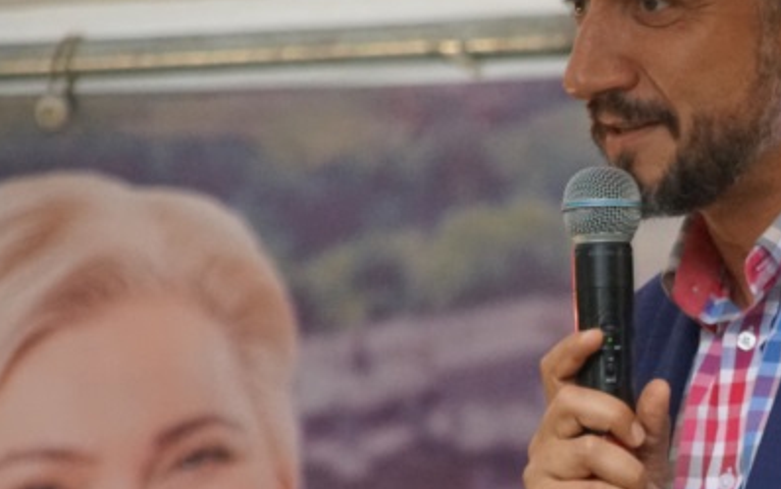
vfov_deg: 1.7
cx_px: 787
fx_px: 16351
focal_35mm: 768
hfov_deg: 2.7
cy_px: 378
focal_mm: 200
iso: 3200
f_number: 6.3
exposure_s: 1/250
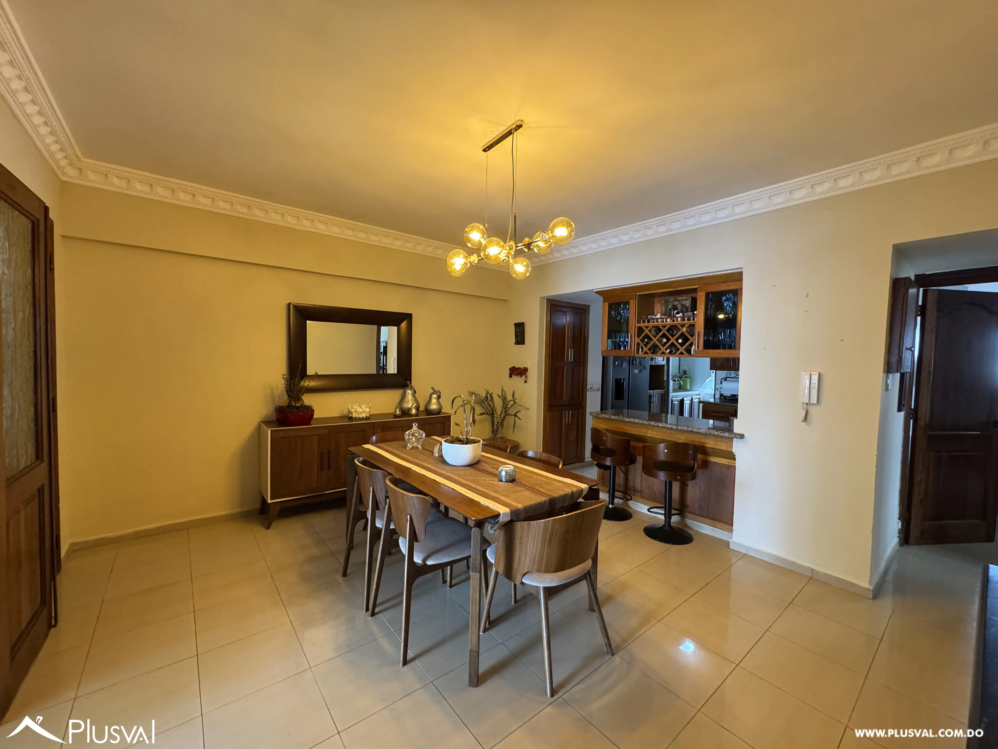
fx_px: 404
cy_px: 374
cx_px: 499
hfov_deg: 102.1
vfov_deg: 85.7
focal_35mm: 14
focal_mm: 2.22
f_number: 2.2
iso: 320
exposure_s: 1/60
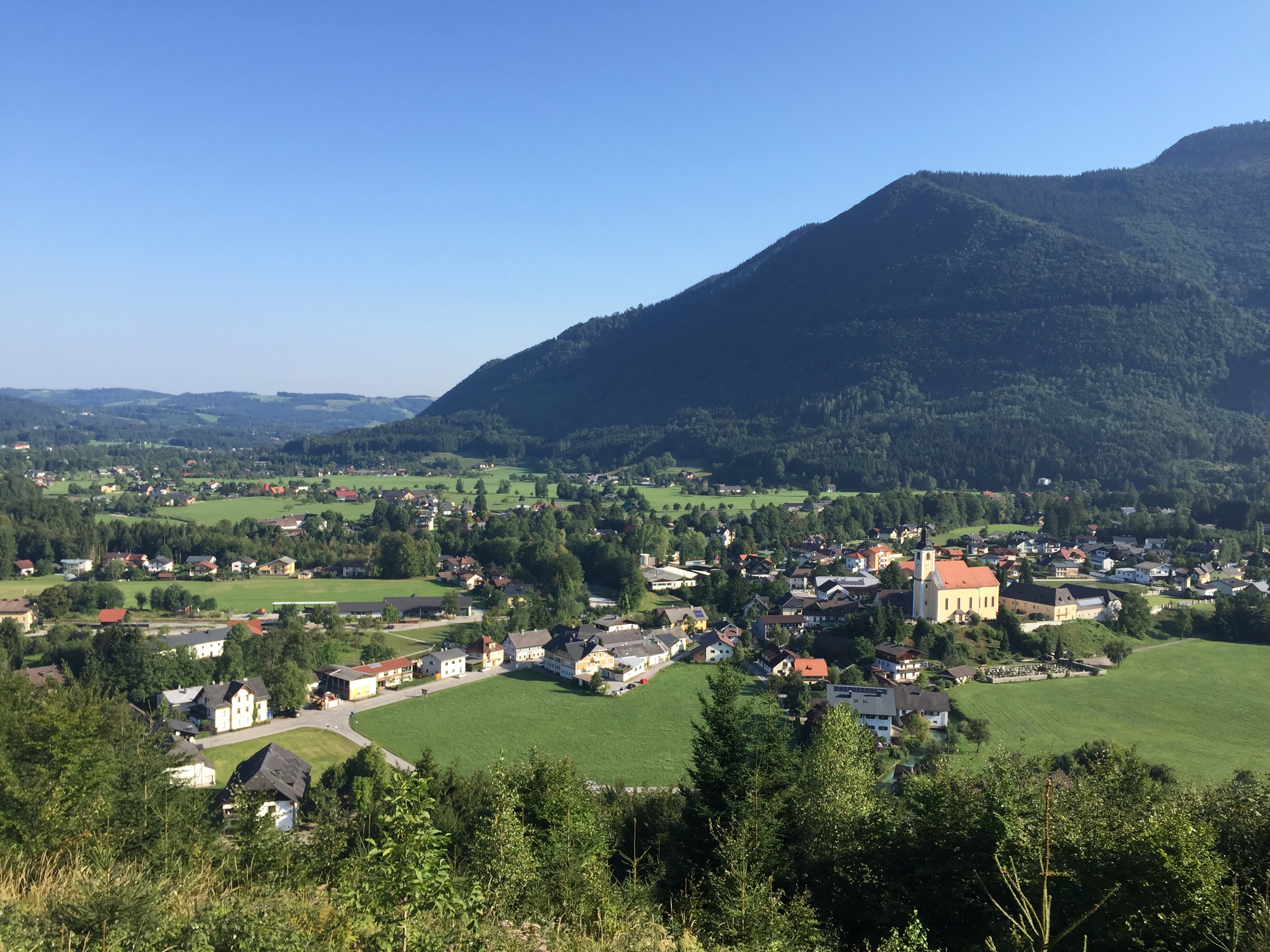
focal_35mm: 29
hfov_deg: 61.7
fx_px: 1064
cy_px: 476
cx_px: 635
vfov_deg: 48.2
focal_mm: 4.15
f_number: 2.2
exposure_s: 1/964
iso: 32
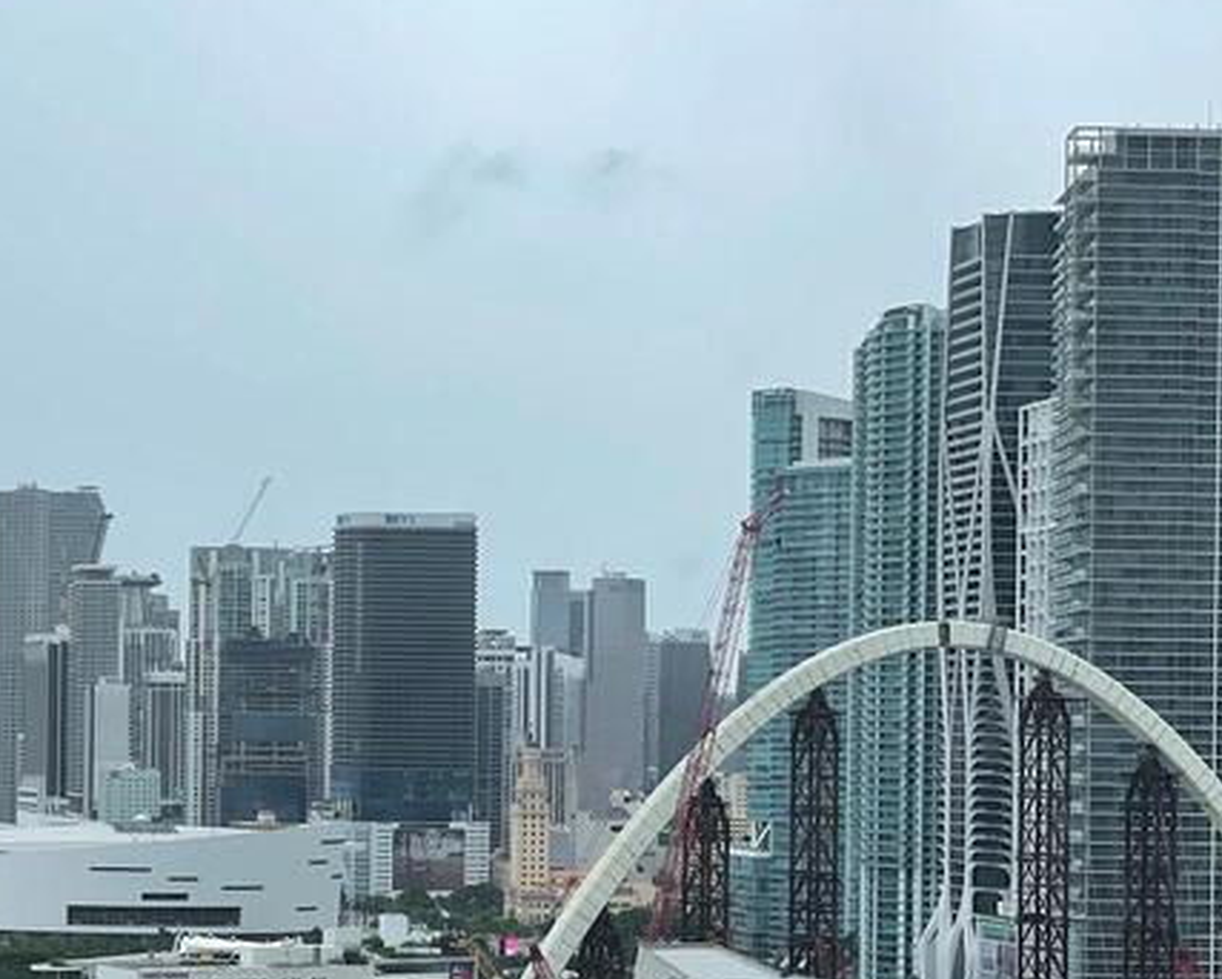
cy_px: 776
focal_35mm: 95
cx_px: 106
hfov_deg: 19.8
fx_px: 3437
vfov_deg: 16.1
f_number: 2
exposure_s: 1/1261
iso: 25
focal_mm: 6
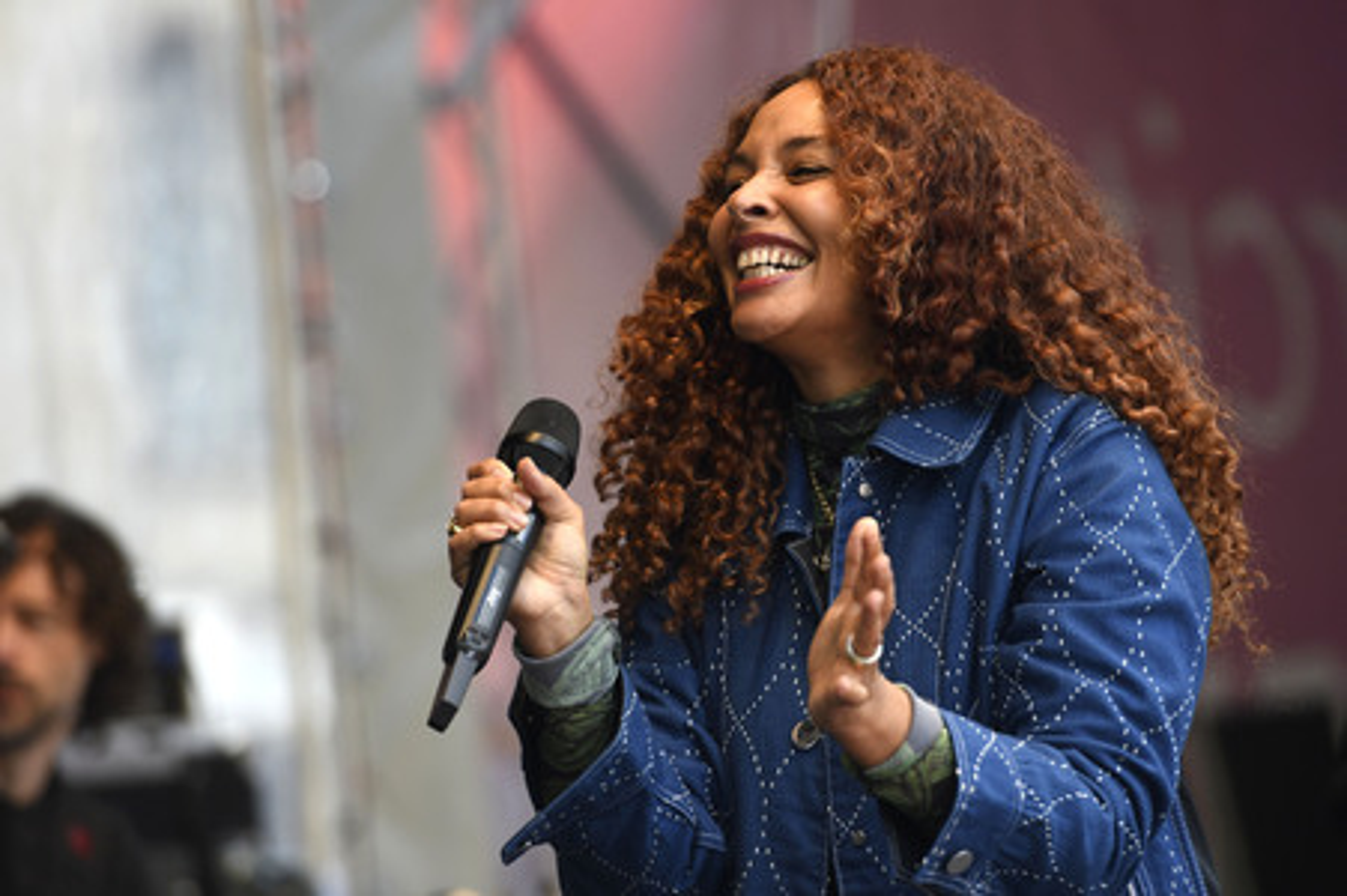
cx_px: 674
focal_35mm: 200
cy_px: 448
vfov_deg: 6.9
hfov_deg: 10.3
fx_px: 7478
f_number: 4.5
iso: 640
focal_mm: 200
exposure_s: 1/1250
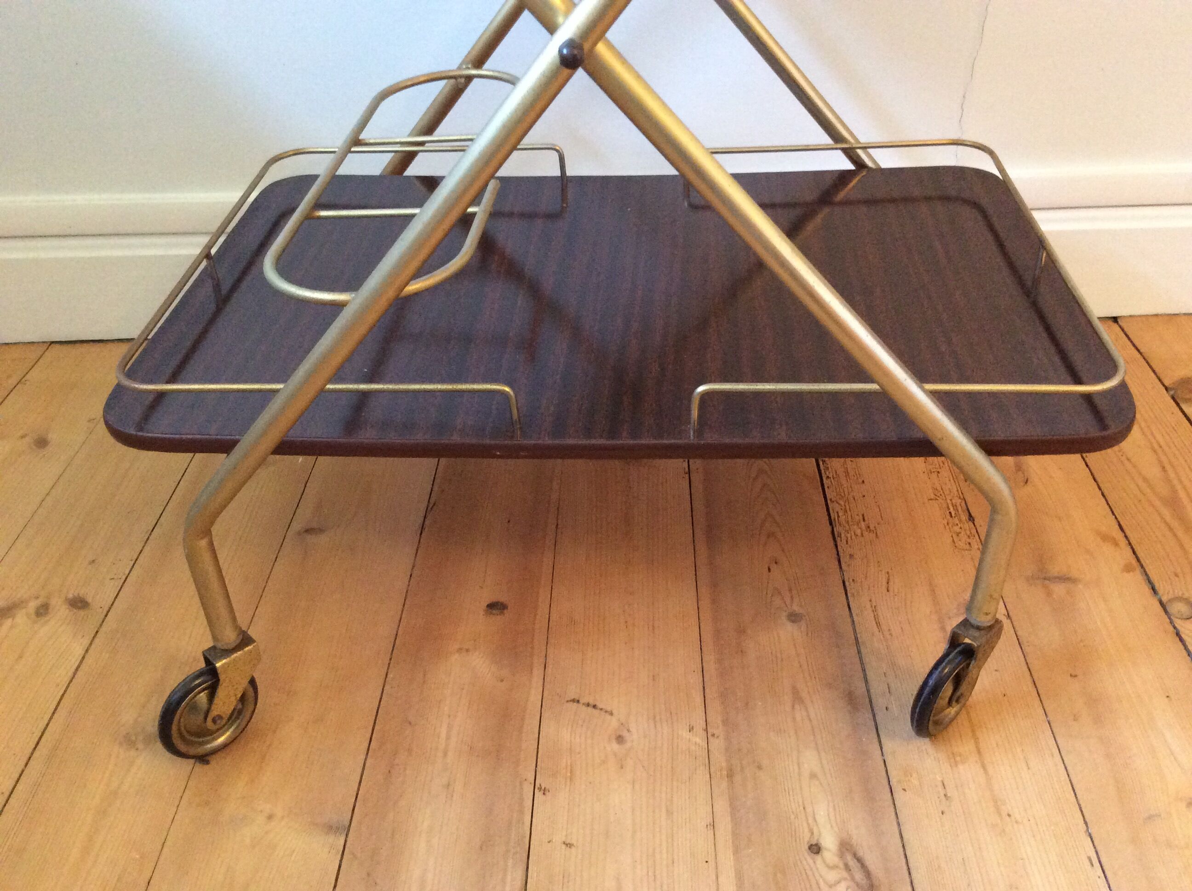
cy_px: 446
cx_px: 596
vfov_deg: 44.1
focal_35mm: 32
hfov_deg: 56.9
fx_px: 1100
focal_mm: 3.3
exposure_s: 1/20
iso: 320
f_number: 2.4
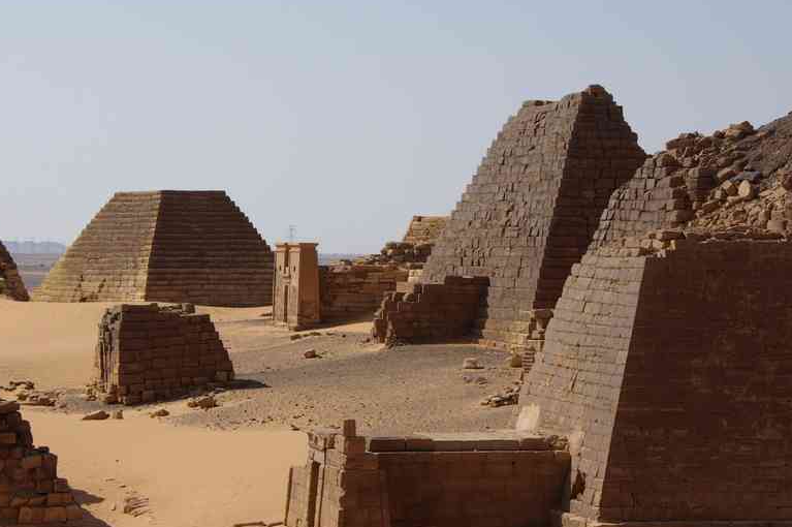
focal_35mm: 98
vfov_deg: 13.9
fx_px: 2154
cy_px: 234
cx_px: 303
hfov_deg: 20.8
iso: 100
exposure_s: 1/250
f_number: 8
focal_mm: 50
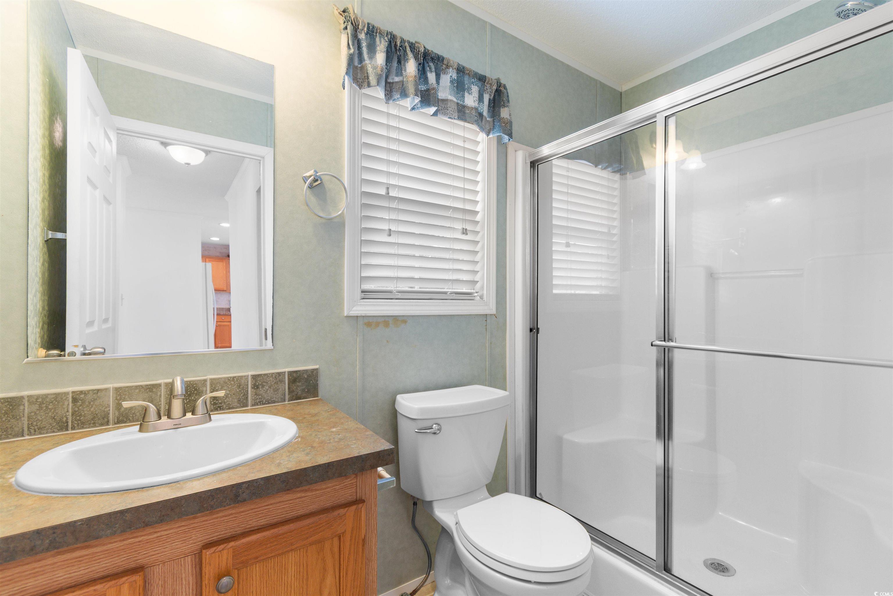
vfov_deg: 77.3
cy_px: 298
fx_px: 372
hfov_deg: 100.4
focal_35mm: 15
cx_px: 446
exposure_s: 1/3
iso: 100
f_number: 4.5
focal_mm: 10
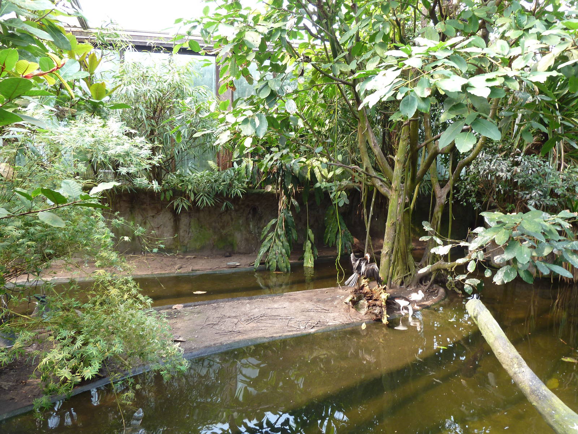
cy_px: 217
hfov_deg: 69.4
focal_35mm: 25
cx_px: 289
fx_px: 417
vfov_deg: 54.9
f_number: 3.3
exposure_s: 1/30
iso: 80
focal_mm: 4.1
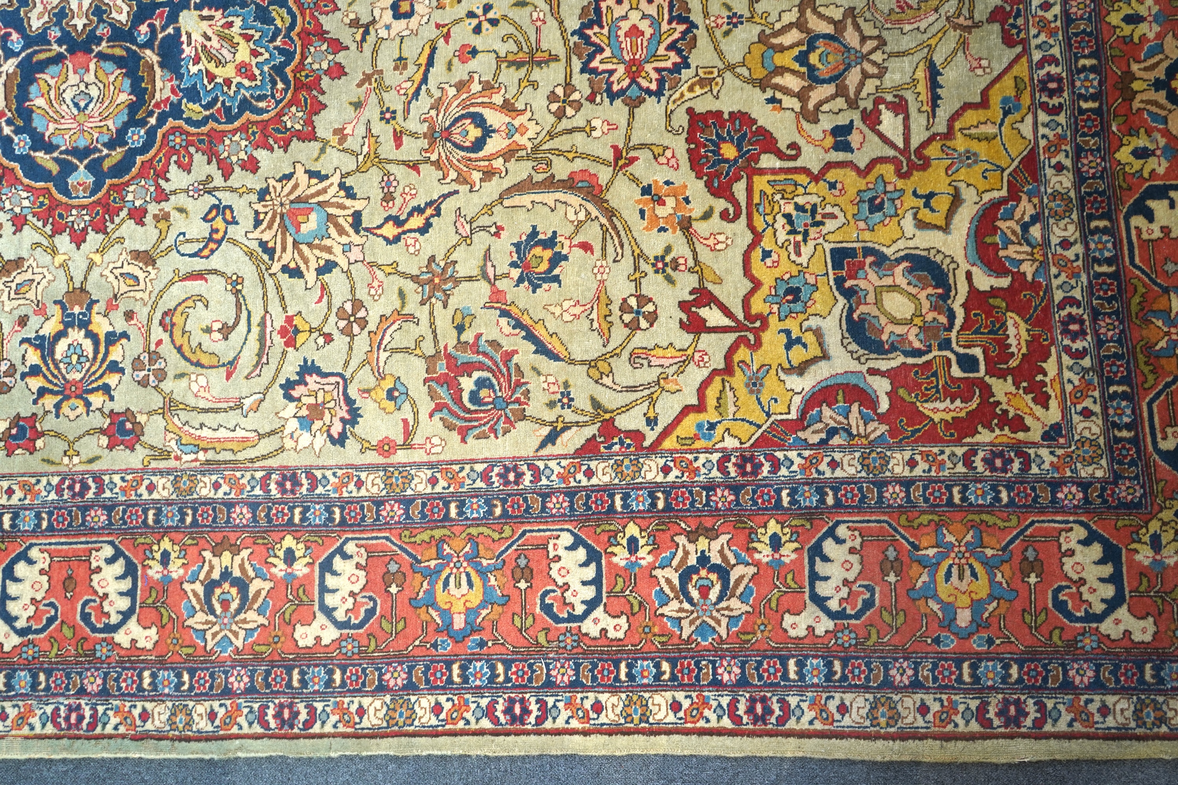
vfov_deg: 46.4
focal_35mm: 28
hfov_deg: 65.5
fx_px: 916
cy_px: 392
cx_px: 589
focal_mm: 28
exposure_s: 1/40
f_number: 4.5
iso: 800
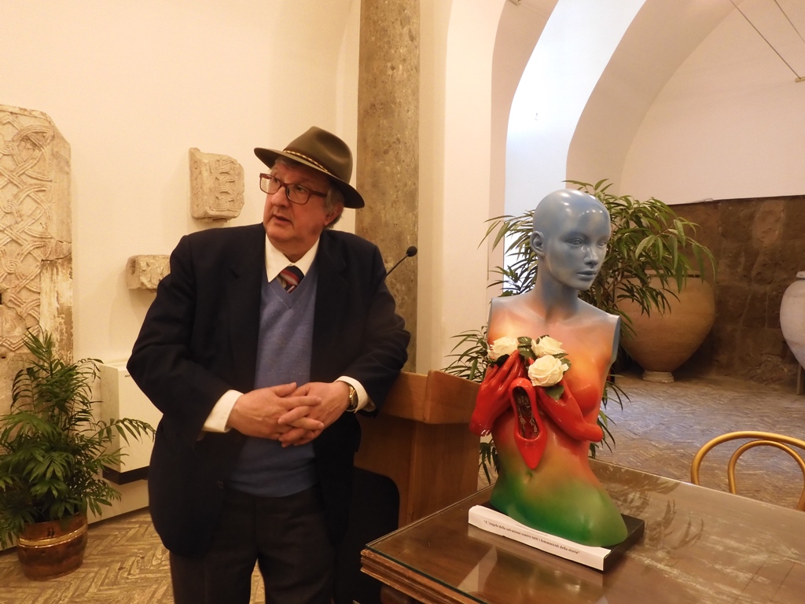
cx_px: 402
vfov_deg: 56.8
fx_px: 558
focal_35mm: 24
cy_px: 302
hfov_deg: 71.6
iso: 400
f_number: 3.4
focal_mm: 4.3
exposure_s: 1/15
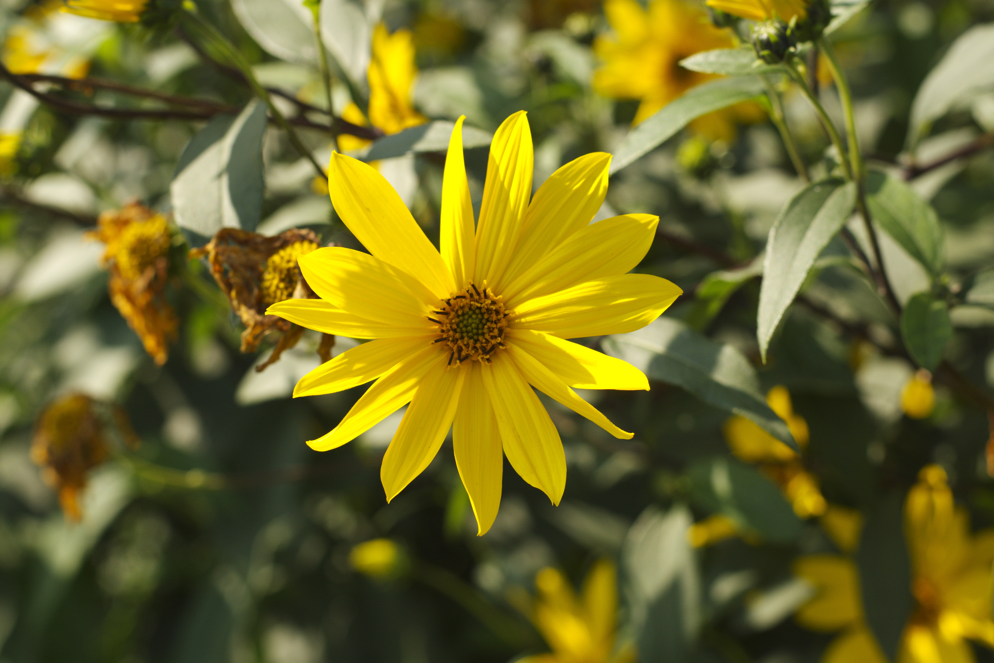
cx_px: 497
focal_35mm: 75
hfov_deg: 27.0
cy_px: 332
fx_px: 2071
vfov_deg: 18.2
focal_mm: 50
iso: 200
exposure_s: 1/1250
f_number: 5
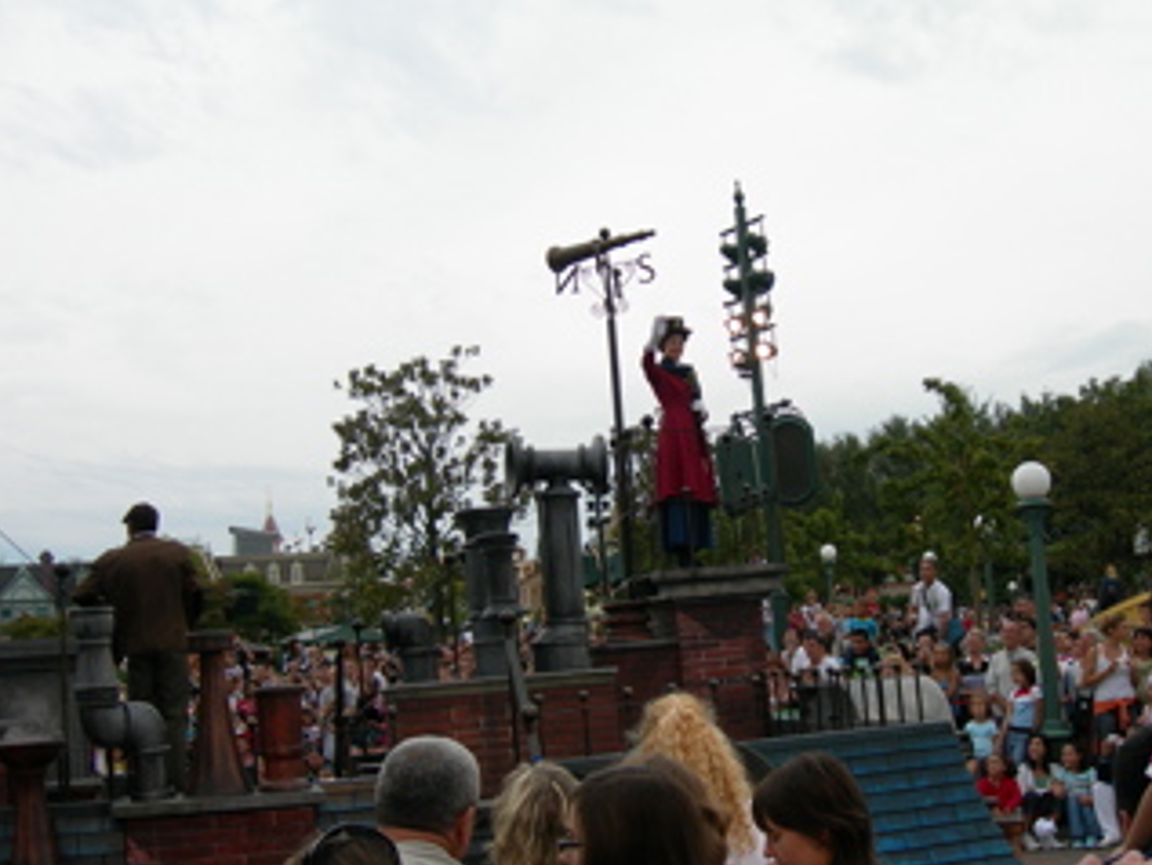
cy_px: 505
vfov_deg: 30.2
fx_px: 1598
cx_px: 680
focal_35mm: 48
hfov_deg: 39.5
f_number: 2.8
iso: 50
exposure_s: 1/225
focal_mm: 7.8
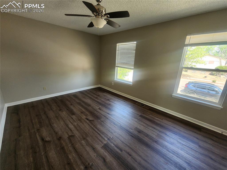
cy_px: 85
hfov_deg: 106.2
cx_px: 114
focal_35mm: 13
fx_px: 85
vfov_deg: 89.9
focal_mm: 2.2
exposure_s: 1/60
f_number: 2.2
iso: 125
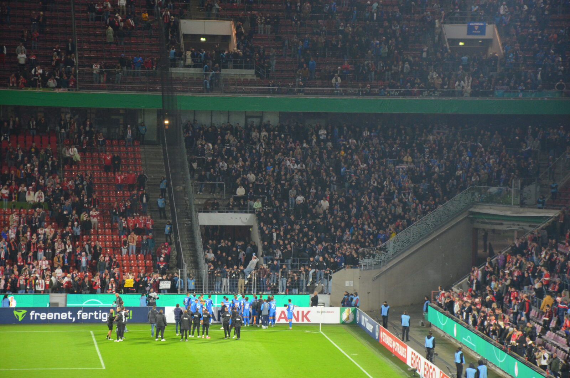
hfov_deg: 14.0
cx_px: 285
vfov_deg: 9.3
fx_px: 2323
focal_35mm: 147
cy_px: 189
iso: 1800
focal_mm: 98
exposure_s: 1/125
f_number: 5.6
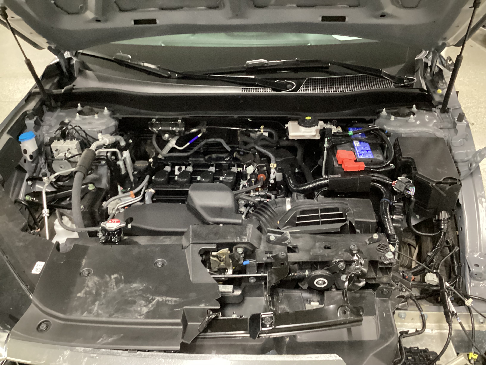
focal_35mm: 31
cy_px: 182
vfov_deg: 45.4
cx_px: 243
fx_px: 435
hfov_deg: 58.4
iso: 800
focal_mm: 3.3
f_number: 2.4
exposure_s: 1/24
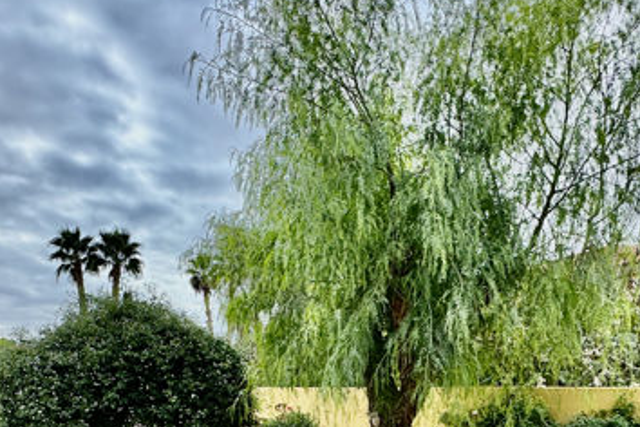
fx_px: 516
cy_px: 423
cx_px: 301
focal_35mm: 29
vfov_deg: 39.8
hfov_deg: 63.6
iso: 40
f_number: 2.2
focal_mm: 2.22
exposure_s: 1/525
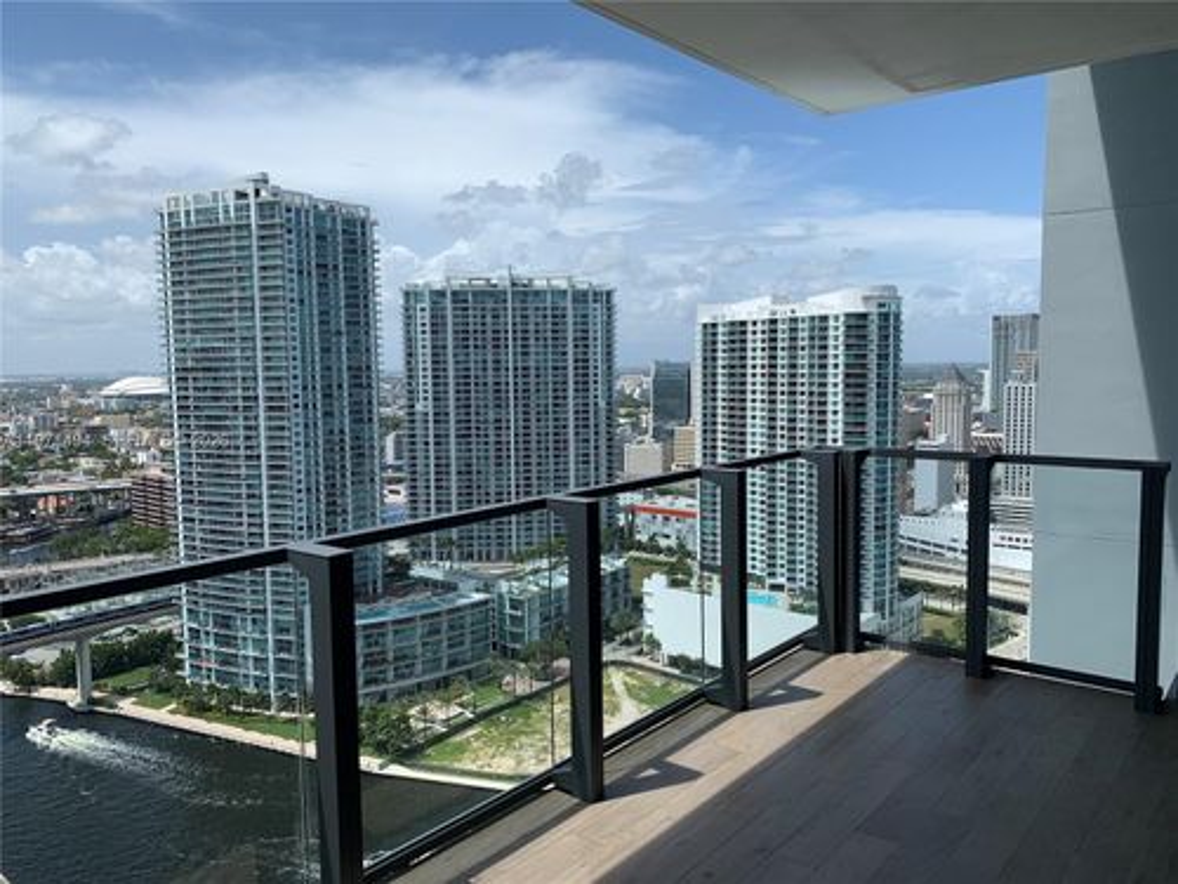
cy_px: 442
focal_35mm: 26
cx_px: 589
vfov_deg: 53.1
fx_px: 885
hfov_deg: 67.3
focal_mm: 4.25
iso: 25
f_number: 1.8
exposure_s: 1/3289
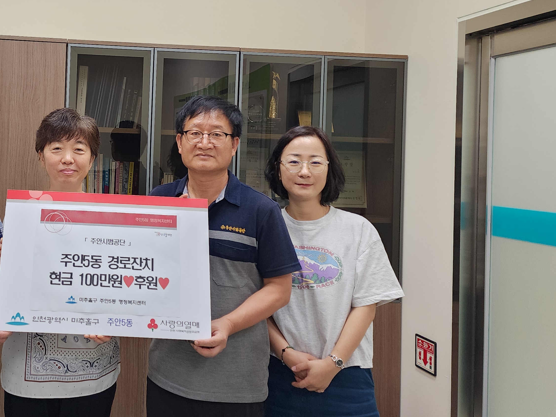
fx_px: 659
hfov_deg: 43.3
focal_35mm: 41
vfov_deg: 34.8
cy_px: 140
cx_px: 98
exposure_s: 1/120
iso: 160
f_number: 1.8
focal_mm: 6.4
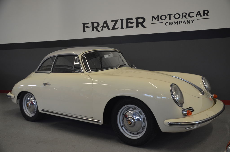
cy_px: 76
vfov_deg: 39.8
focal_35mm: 33
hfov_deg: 57.3
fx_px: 210
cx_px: 115
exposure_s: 1/30
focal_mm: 22
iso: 900
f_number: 3.8
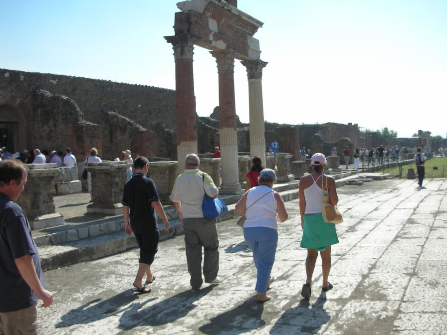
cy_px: 164
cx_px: 223
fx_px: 517
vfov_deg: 36.0
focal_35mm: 40
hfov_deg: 46.8
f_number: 8.5
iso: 50
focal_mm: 5.8
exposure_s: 1/97.1
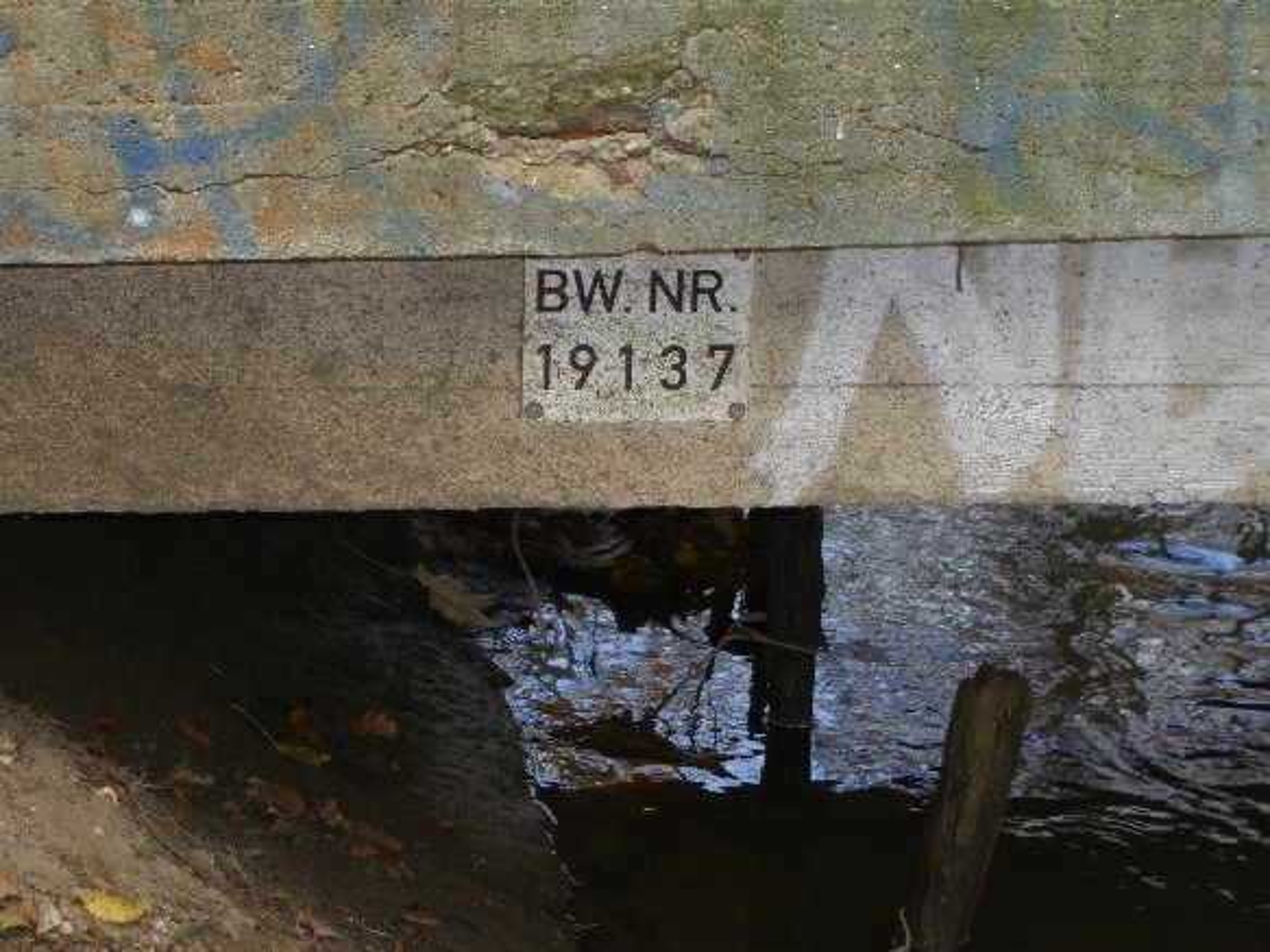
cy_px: 476
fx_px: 4182
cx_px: 635
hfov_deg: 17.3
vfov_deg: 13.0
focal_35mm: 114
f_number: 5.1
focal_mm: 23.7
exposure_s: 1/60
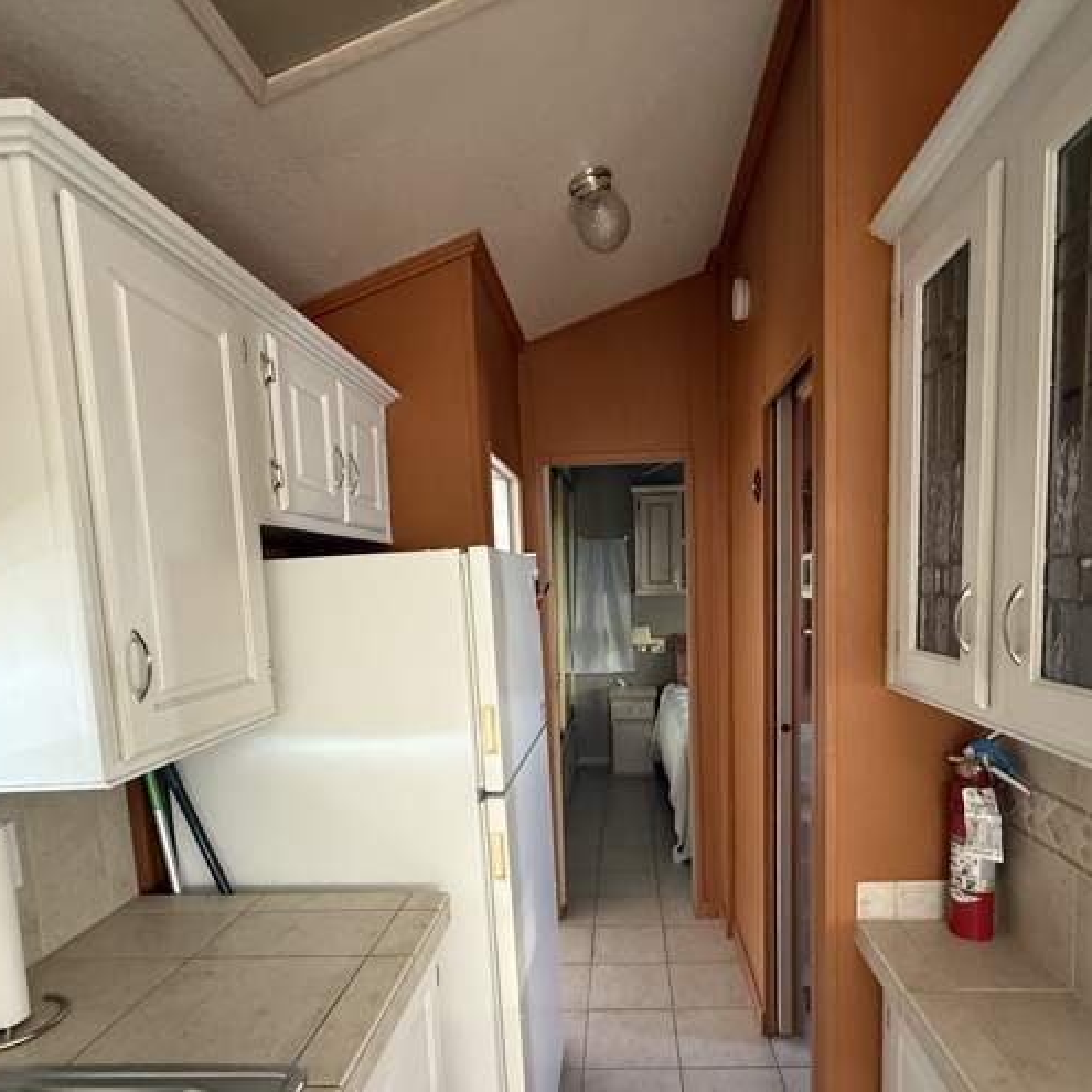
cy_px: 660
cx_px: 607
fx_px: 714
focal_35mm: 20
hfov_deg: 74.6
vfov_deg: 73.9
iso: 400
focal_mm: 2.22
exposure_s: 1/60
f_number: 2.2
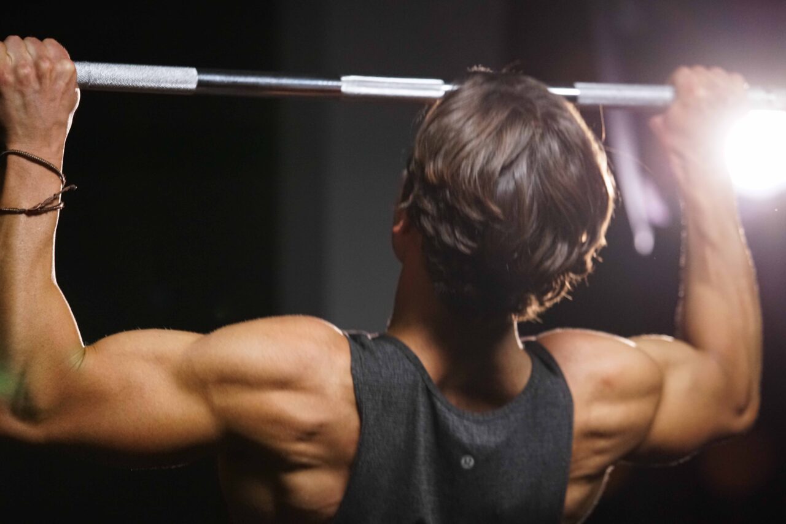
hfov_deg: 14.2
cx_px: 393
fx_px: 3145
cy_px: 262
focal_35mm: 144
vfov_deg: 9.5
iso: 4000
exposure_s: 1/160
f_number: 4
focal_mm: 144
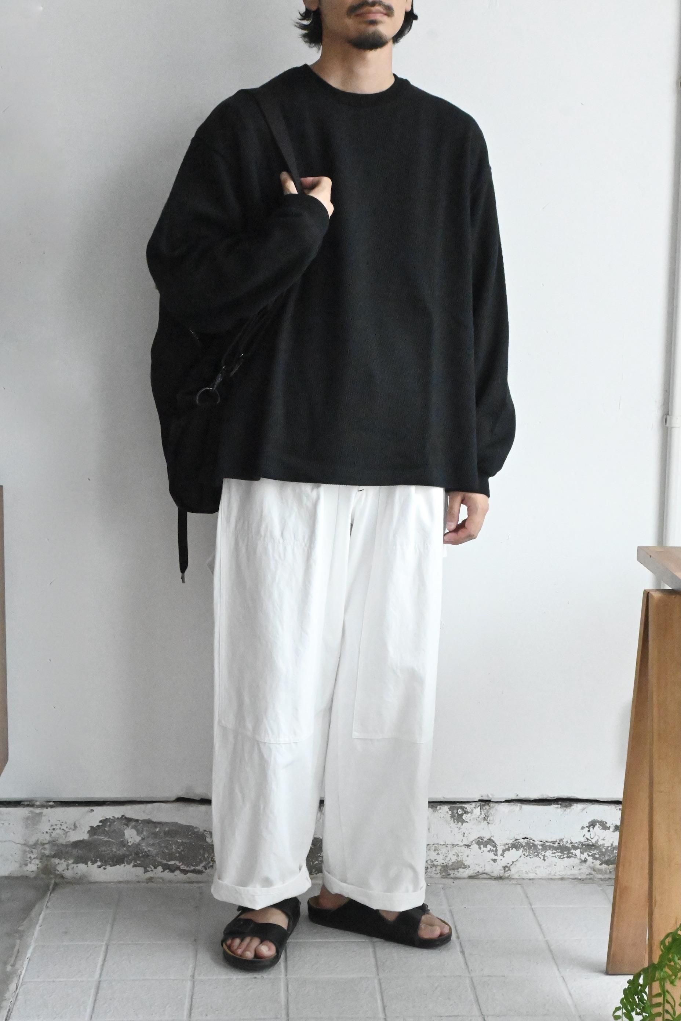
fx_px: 1404
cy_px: 510
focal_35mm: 50
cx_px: 340
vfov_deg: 40.0
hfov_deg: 27.3
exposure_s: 1/400
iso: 12800
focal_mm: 33
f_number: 10
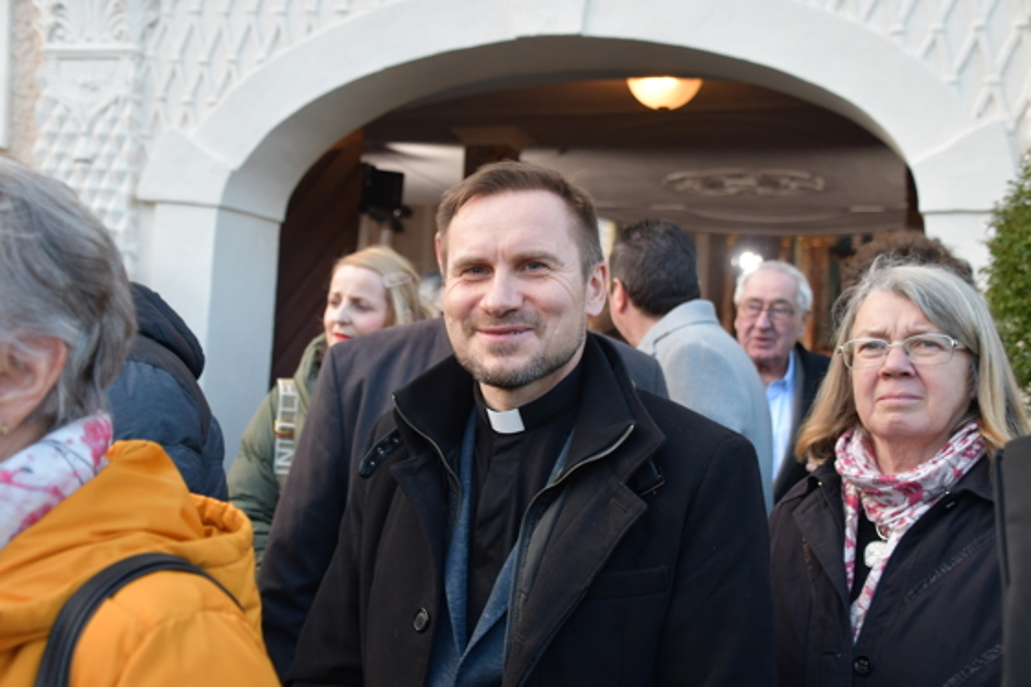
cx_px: 516
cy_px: 344
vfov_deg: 29.8
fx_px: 1288
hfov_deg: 43.6
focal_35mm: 45
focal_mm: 30
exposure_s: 1/250
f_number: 4
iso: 720
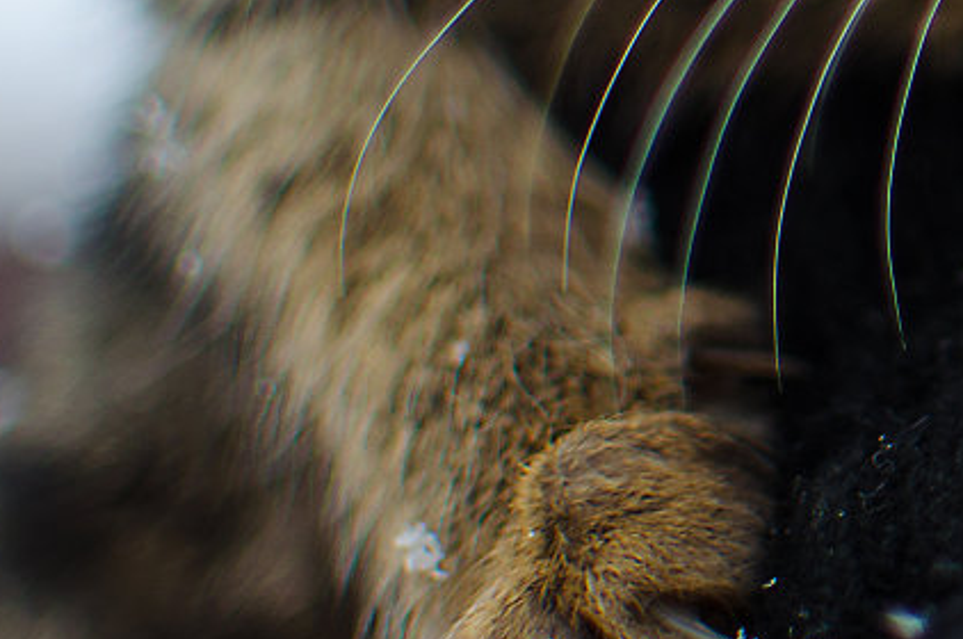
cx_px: 1810
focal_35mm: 199
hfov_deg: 9.8
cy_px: -240
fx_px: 5312
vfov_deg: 6.8
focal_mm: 35
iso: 110
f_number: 1.8
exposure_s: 1/640
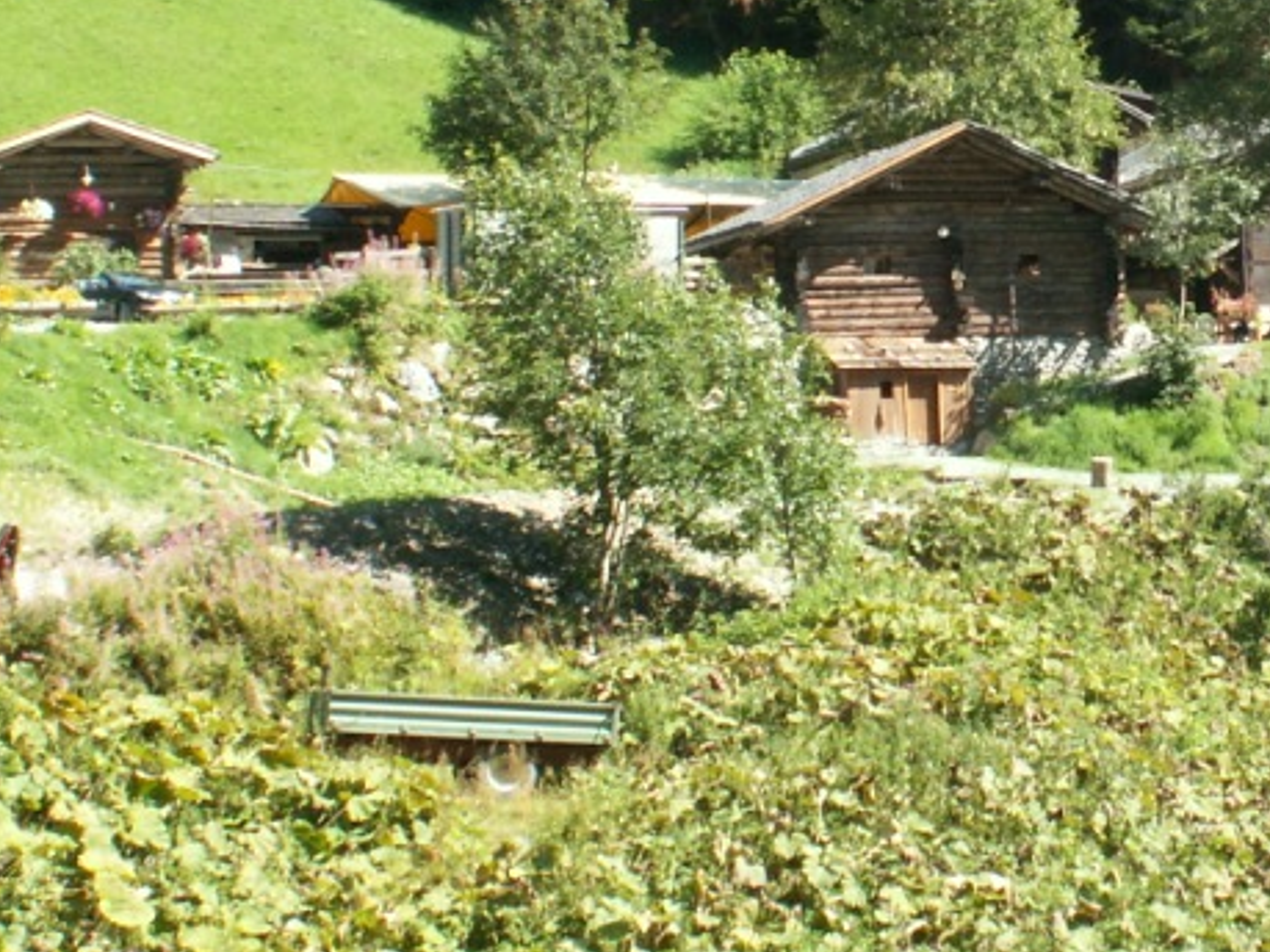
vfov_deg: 11.8
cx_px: 1262
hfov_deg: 15.5
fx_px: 4585
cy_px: 136
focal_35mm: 125
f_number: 7.1
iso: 50
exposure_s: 1/40
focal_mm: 9.38
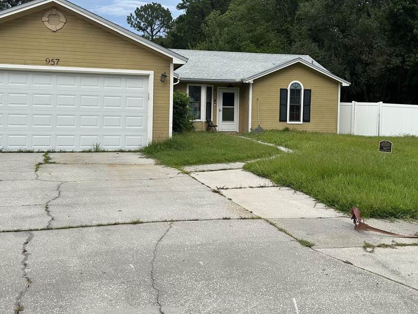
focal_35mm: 38
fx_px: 459
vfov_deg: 37.4
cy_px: 113
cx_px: 225
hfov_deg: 48.9
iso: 80
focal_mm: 6.86
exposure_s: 1/1107
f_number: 1.78
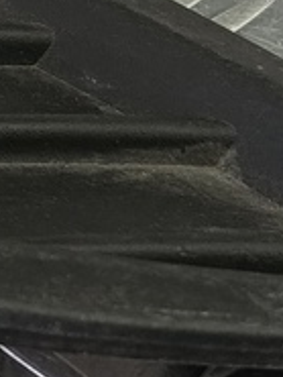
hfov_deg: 11.2
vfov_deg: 15.5
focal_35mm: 127
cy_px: 108
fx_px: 1383
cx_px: -159
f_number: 1.6
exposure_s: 1/50
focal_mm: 4.11
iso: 145
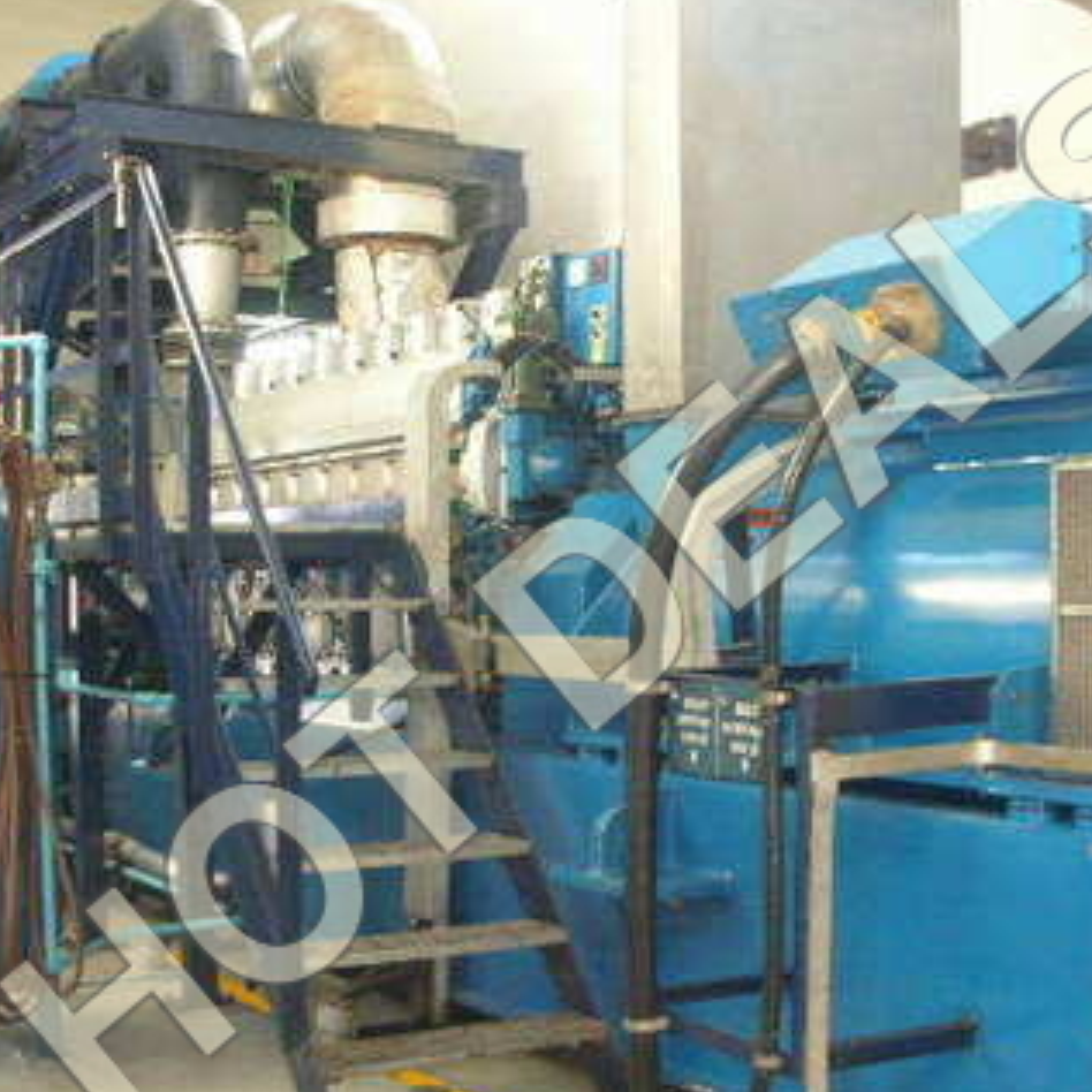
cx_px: 608
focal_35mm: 49
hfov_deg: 34.6
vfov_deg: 34.6
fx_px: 1749
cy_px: 600
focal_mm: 5.8
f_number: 3
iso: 200
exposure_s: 1/6.7
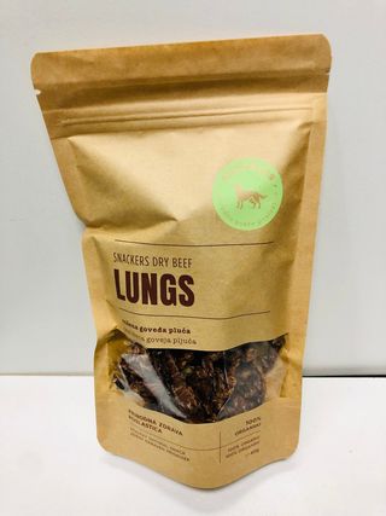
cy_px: 258
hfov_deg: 49.7
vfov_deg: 63.5
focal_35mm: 28
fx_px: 417
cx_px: 193
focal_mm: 4
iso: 40
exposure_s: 1/33
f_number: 1.8
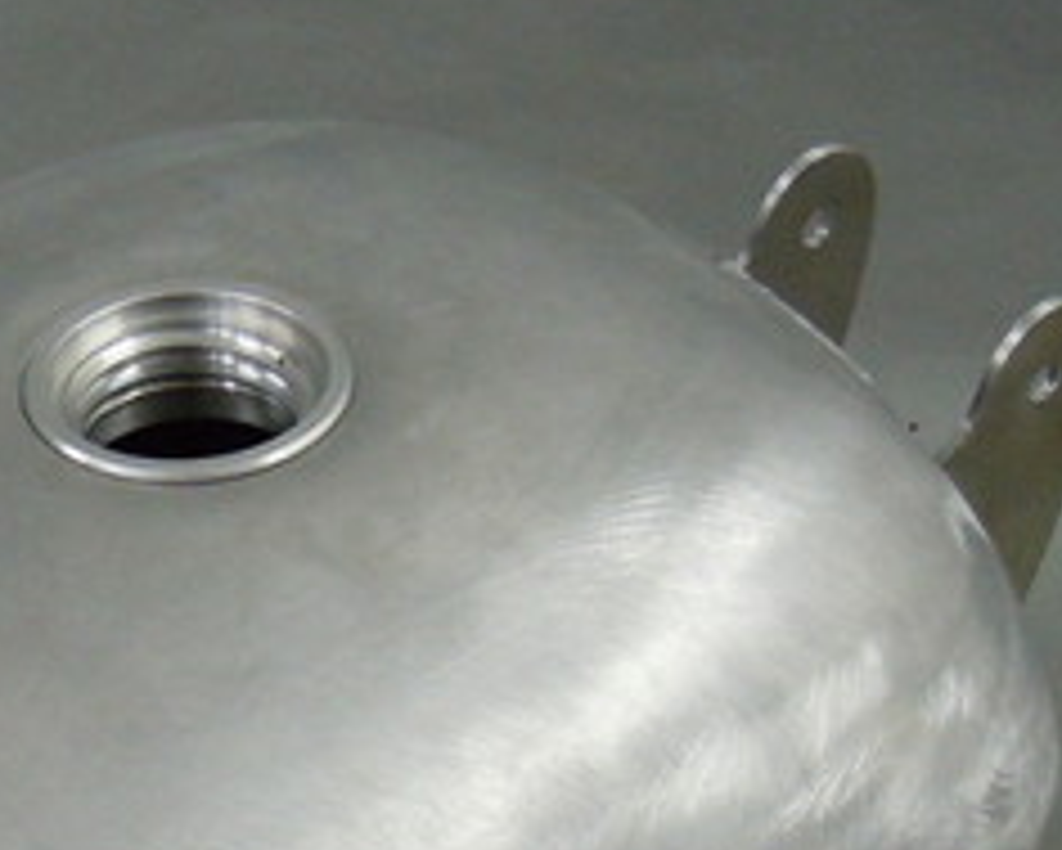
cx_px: -270
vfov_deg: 11.8
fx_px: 4056
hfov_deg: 14.4
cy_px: 967
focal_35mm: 129
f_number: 3.7
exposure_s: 1/60
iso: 400
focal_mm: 7.1
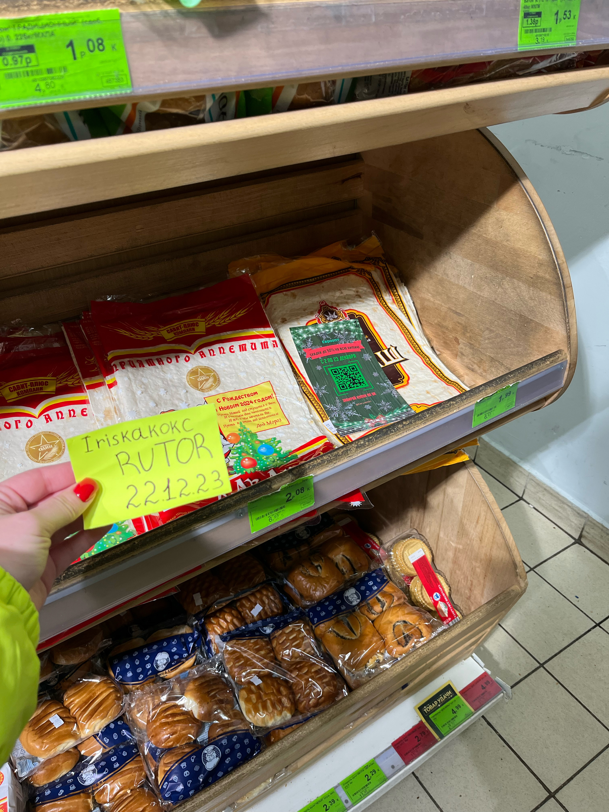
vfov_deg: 67.3
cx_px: 304
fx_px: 610
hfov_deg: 53.1
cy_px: 406
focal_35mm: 26
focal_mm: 5.1
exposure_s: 1/100
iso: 100
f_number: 1.6
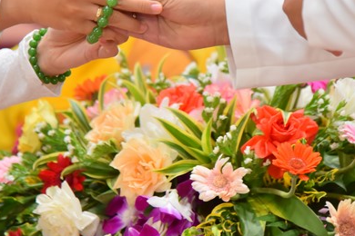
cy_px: 50
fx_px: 1972
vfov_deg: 6.9
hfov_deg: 10.3
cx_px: 212
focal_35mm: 200
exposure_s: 1/200
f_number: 4
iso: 1250
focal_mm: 120
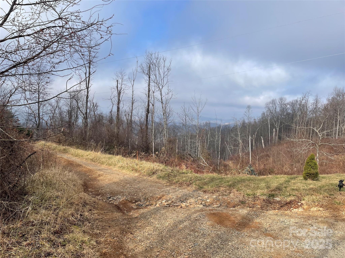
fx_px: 259
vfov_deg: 53.1
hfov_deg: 67.3
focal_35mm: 26
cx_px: 172
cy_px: 129
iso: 32
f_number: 1.6
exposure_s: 1/2747
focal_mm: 4.2
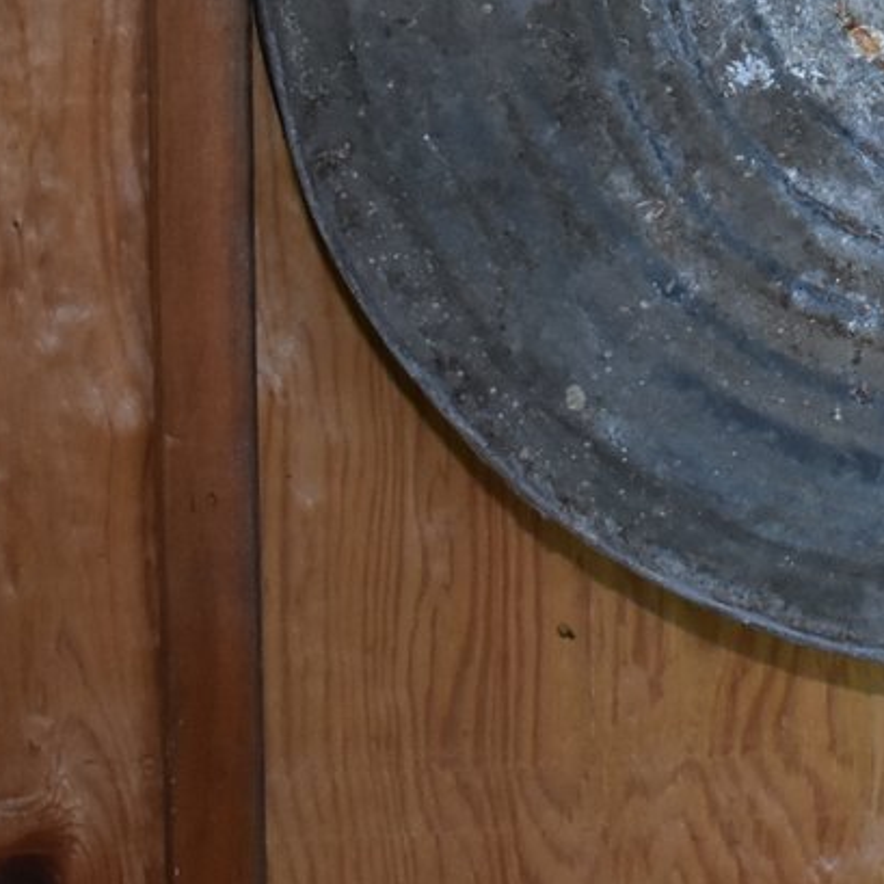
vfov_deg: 9.5
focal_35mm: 180
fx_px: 5201
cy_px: -267
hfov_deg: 9.6
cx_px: 1115
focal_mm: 34
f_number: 4.5
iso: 800
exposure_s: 1/125
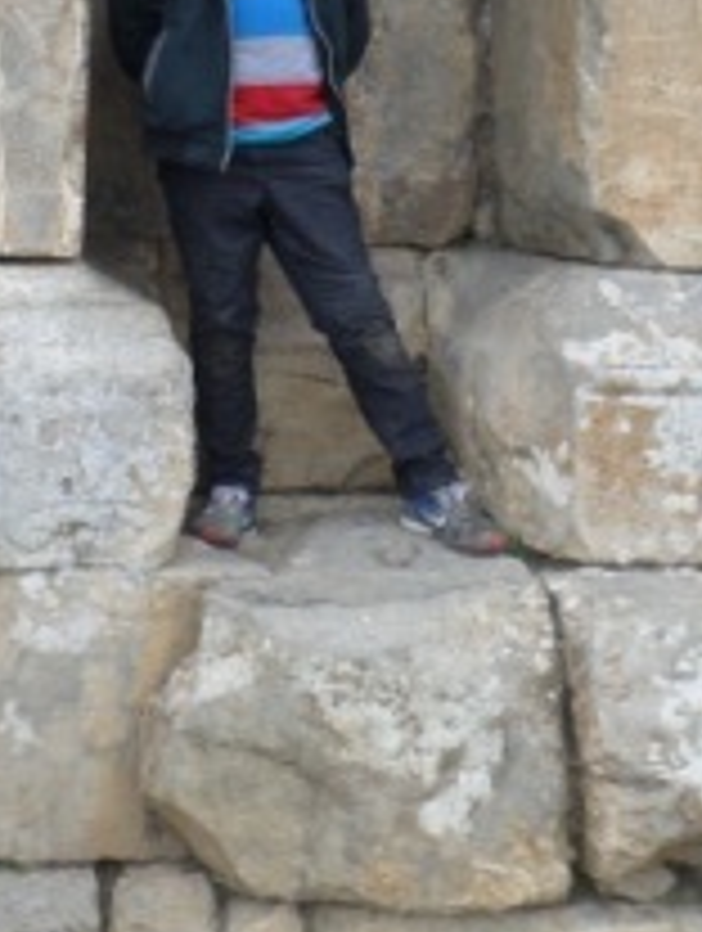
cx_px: 238
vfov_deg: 34.6
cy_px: 212
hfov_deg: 27.0
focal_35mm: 54
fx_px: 1456
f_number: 2.5
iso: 80
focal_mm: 4.5
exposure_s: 1/750
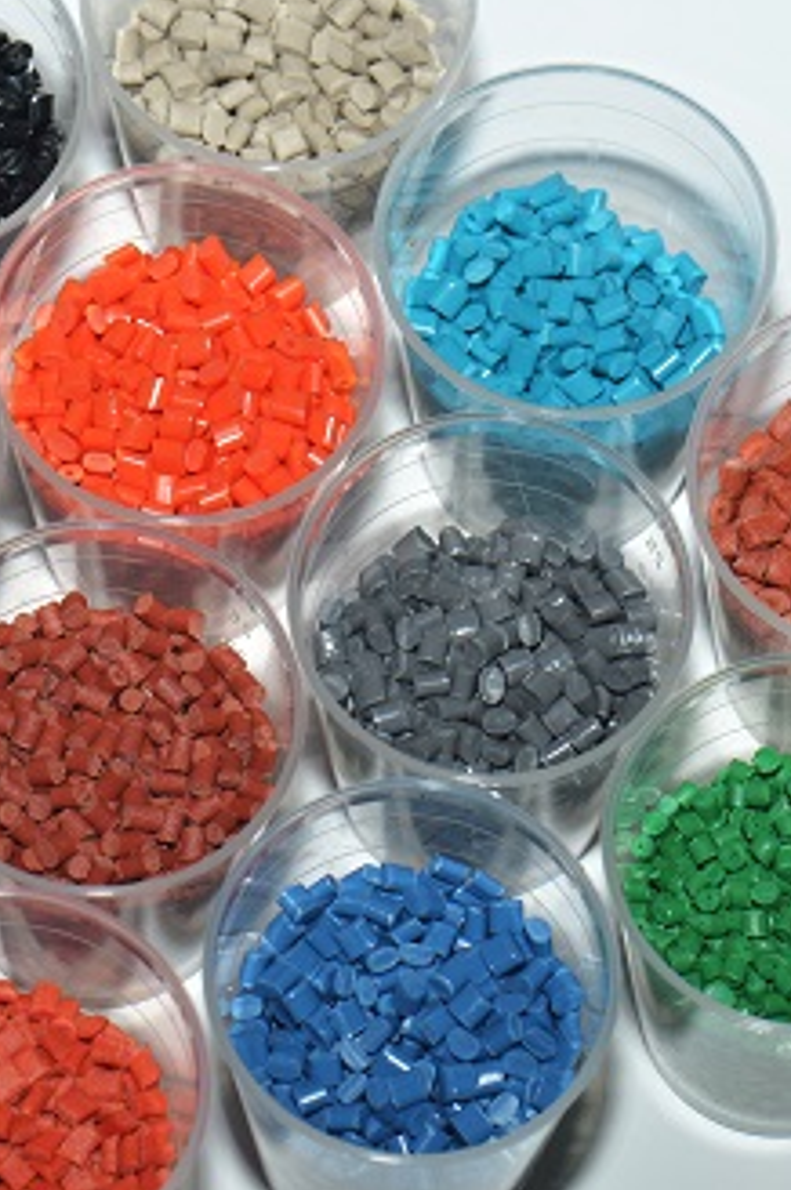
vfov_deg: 8.6
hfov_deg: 5.7
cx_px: 138
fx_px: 7918
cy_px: 593
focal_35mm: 240
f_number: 13
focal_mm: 105
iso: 100
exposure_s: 1/60
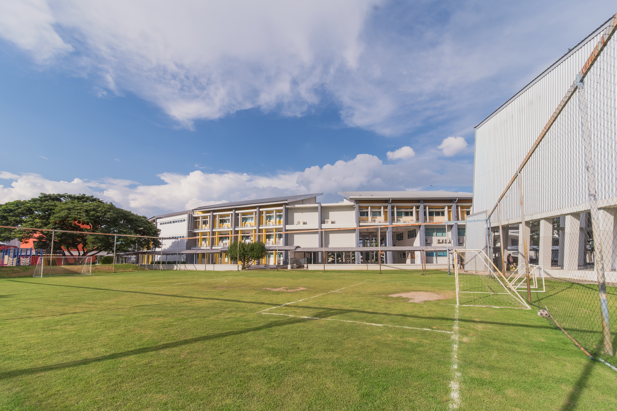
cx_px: 308
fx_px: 257
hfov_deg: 100.4
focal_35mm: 15
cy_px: 206
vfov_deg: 77.3
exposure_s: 1/4000
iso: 500
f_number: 4.5
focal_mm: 10
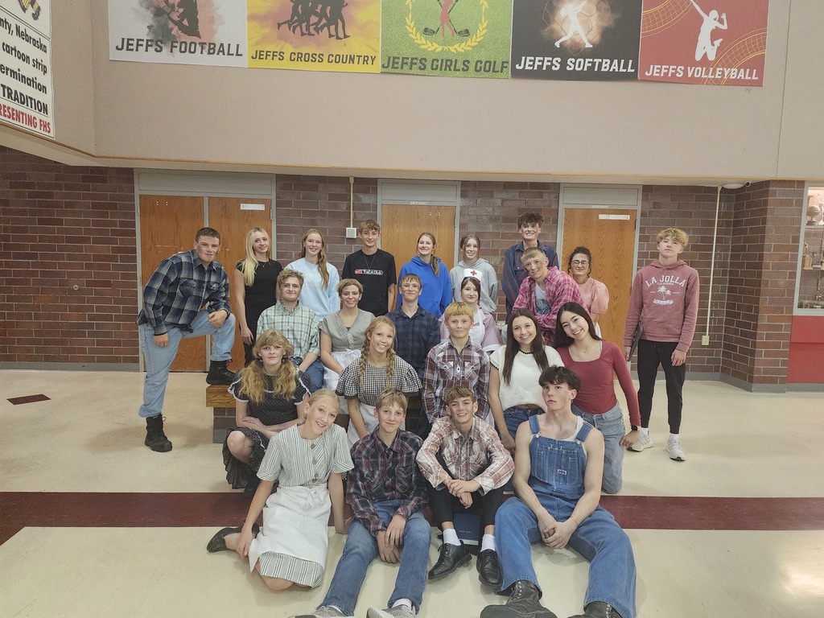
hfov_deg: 73.9
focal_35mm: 23
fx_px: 547
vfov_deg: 58.9
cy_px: 309
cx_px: 412
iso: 800
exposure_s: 1/120
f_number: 1.8
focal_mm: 6.4
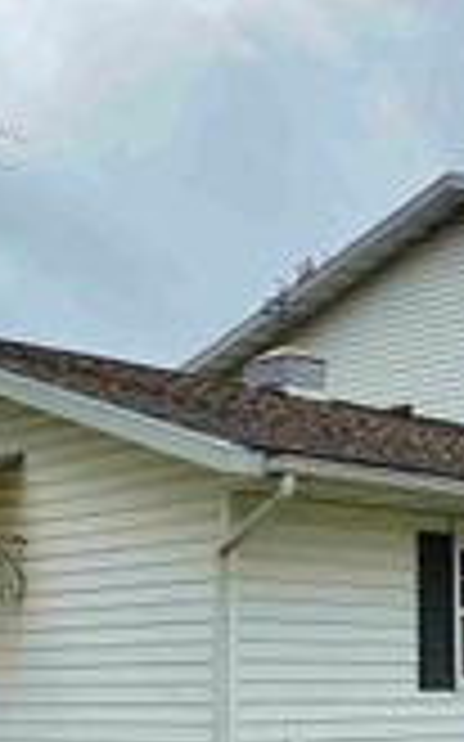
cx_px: 360
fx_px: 1559
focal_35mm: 77
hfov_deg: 16.8
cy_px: 551
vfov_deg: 26.5
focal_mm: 6.86
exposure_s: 1/3155
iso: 80
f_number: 1.78
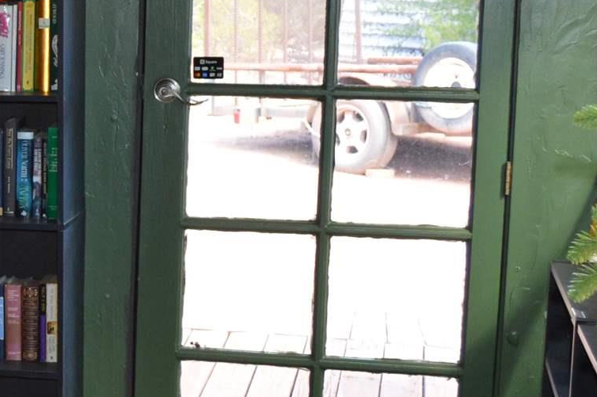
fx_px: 1822
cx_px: -294
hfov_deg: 16.9
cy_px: 227
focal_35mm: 110
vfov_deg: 12.4
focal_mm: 18
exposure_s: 1/80
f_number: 4
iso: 400
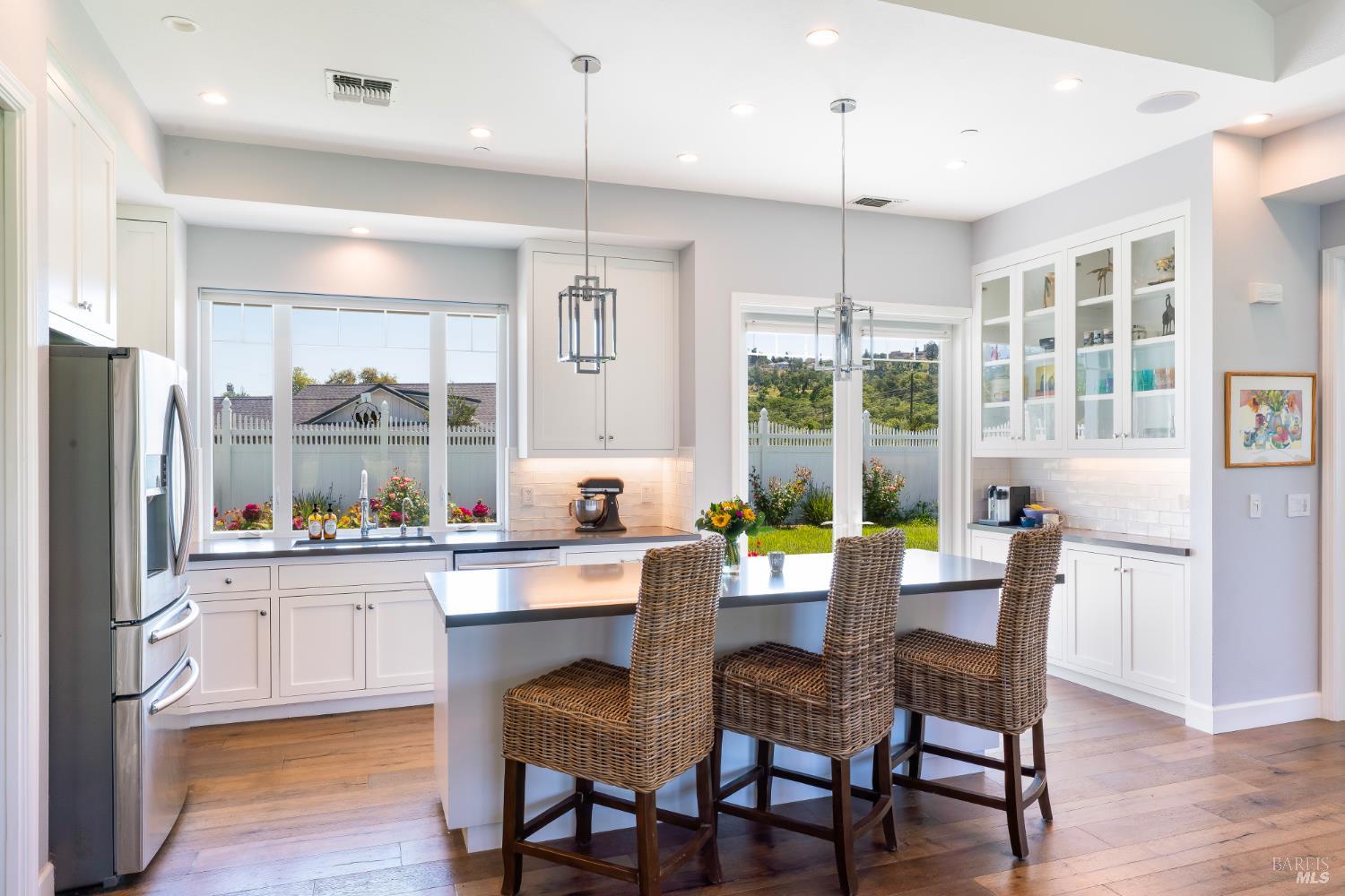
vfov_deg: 55.1
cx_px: 672
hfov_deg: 76.1
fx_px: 859
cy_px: 448
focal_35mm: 23
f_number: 14
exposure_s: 1/4
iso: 100
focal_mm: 23
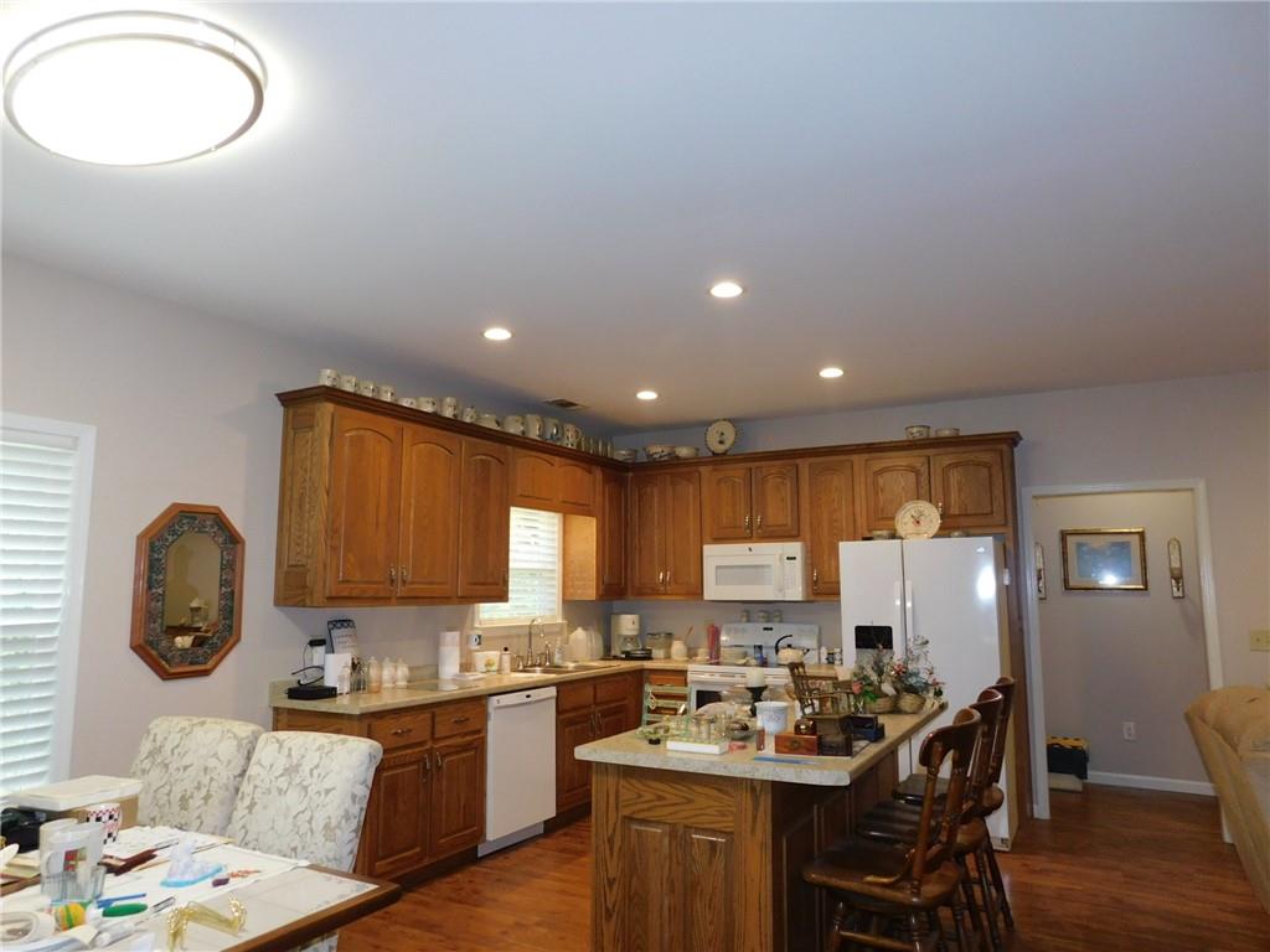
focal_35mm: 23
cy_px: 476
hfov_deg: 73.9
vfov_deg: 58.9
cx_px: 635
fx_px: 844
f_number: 3
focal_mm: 4
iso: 200
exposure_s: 1/30
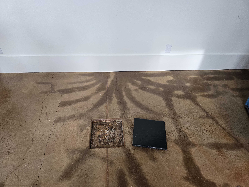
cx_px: 124
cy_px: 94
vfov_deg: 58.9
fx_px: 165
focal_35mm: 23
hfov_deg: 73.9
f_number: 1.7
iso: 250
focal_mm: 6.3
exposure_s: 1/120
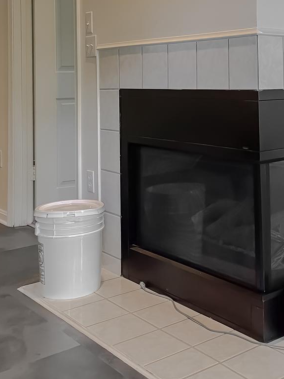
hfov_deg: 28.4
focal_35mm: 50
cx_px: 231
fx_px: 547
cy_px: 60
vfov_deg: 36.5
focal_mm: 5.1
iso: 160
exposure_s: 1/60
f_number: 1.6
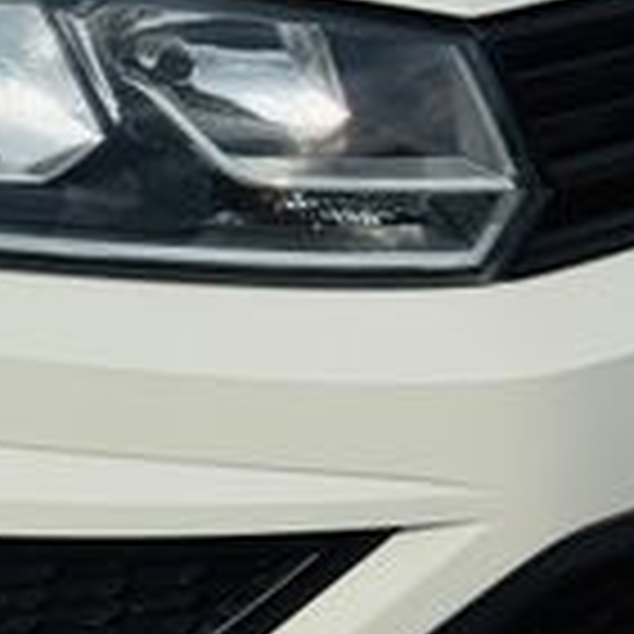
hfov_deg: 12.0
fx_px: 2942
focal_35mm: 142
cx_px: -166
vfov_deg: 12.3
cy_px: 229
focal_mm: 6.76
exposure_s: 1/15385
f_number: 1.78
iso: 50
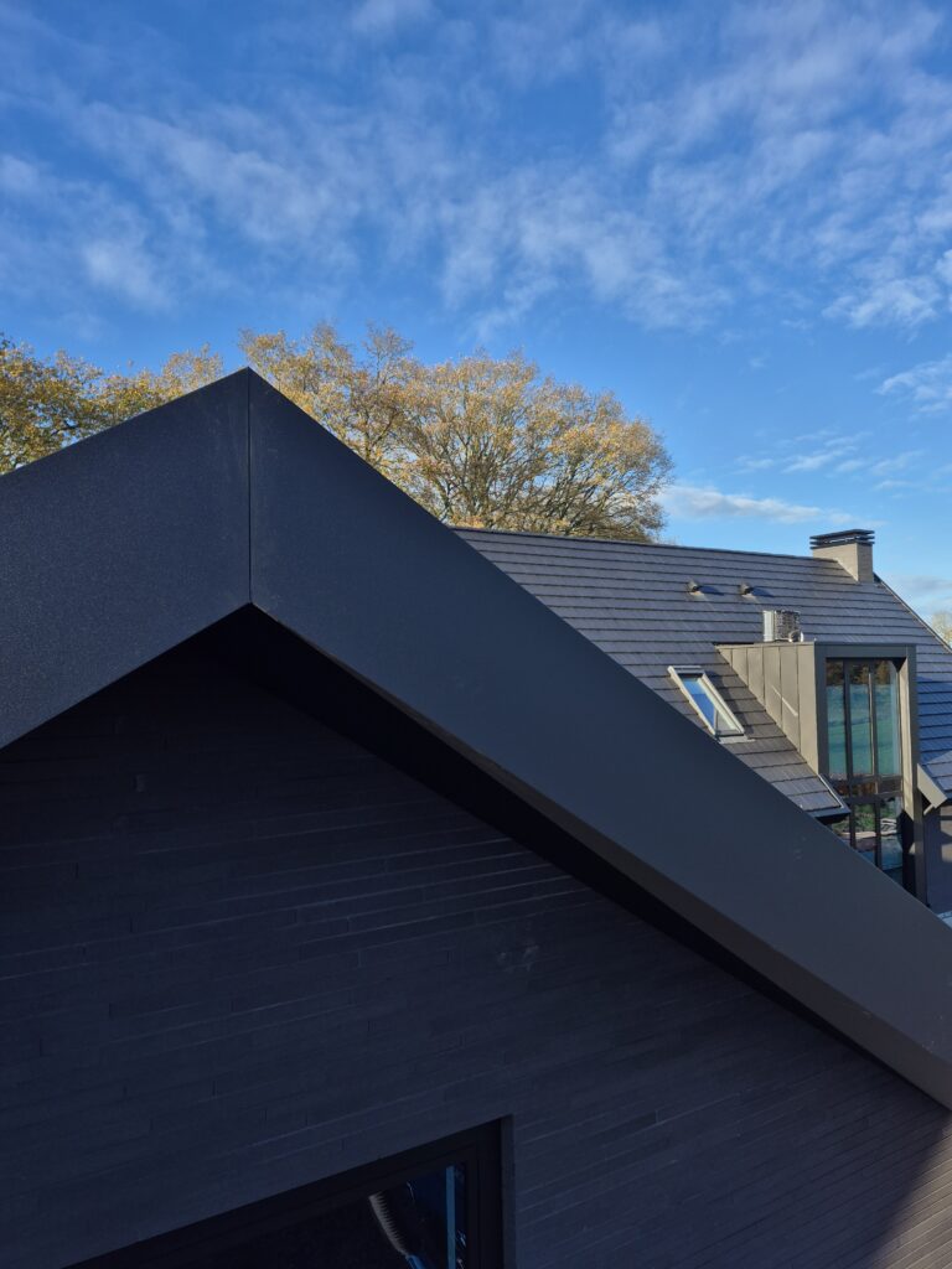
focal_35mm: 23
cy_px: 634
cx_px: 476
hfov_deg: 58.9
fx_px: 843
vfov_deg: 73.9
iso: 25
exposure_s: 1/1268
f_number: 1.8
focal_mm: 5.4
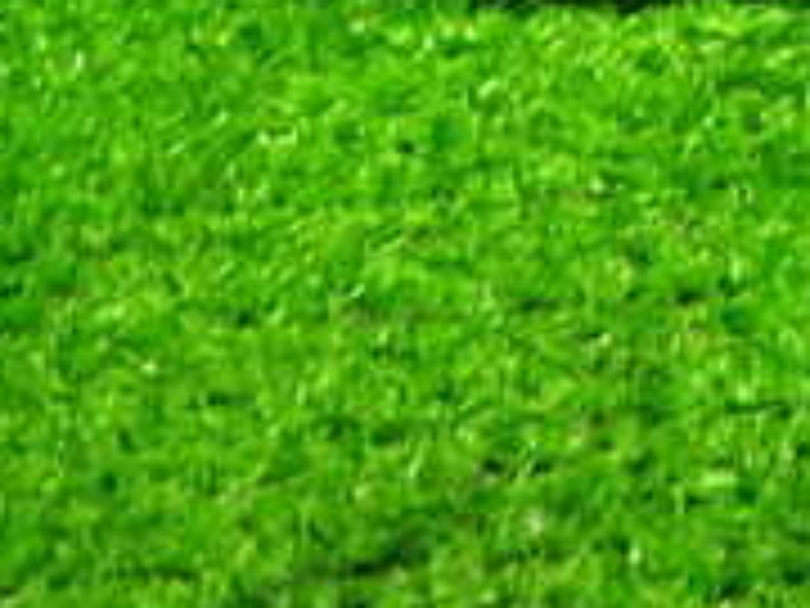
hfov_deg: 17.1
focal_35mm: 100
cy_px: -203
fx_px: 2340
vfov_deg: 14.1
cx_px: 1318
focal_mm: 5.4
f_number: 2.3
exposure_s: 1/30
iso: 500
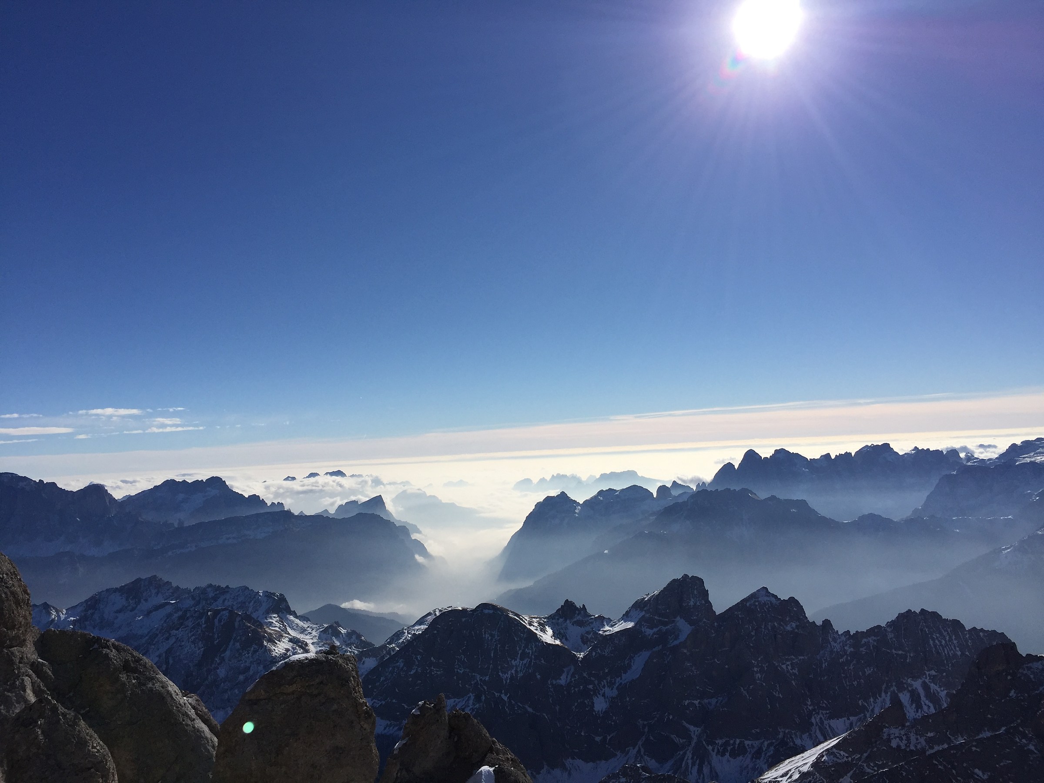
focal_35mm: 29
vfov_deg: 48.2
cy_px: 392
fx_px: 875
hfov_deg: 61.7
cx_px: 522
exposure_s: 1/7937
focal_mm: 4.15
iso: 32
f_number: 2.2
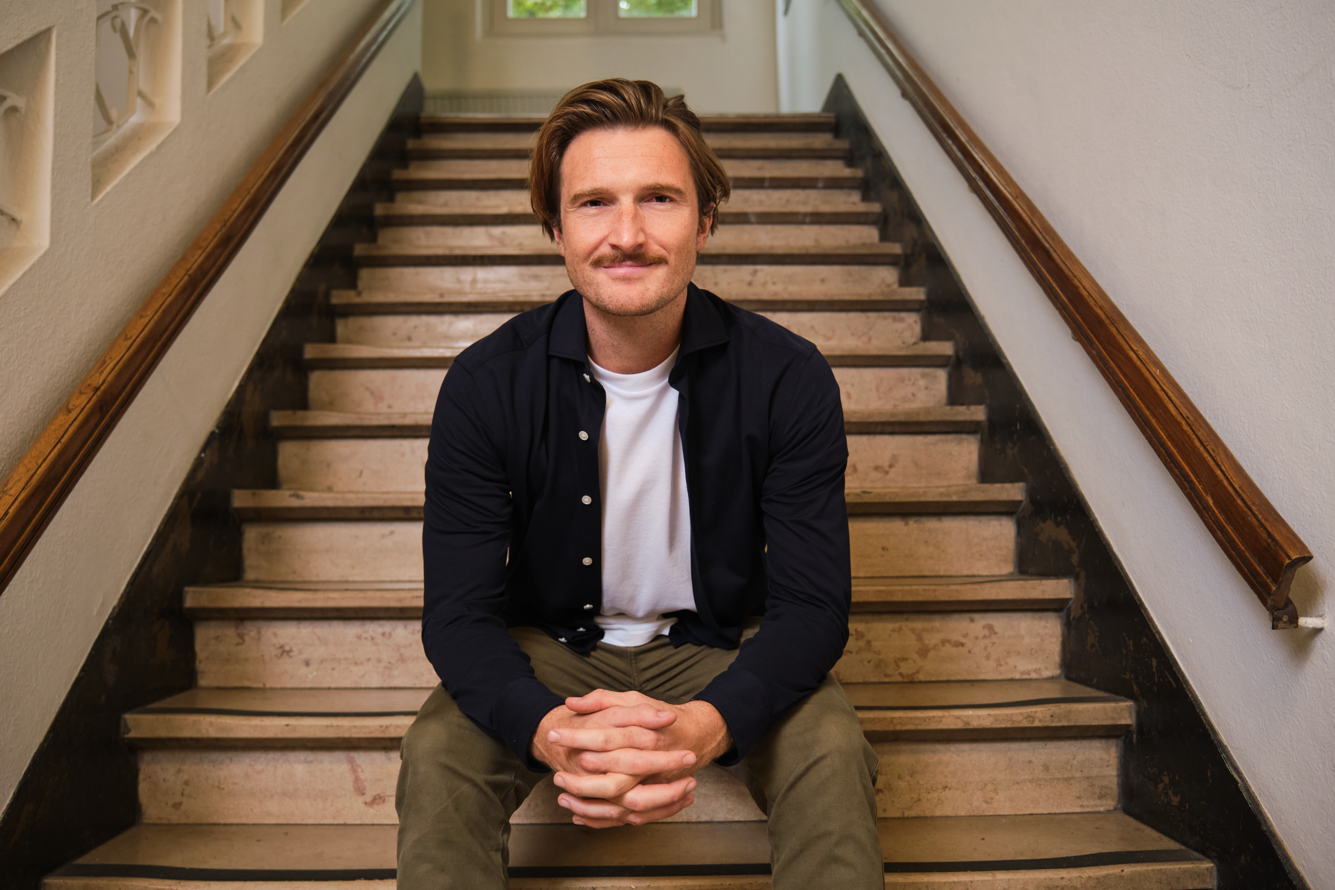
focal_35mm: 31
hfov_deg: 60.3
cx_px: 668
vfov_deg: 42.3
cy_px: 445
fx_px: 1149
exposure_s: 1/125
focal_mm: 20.6
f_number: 2.8
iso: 640
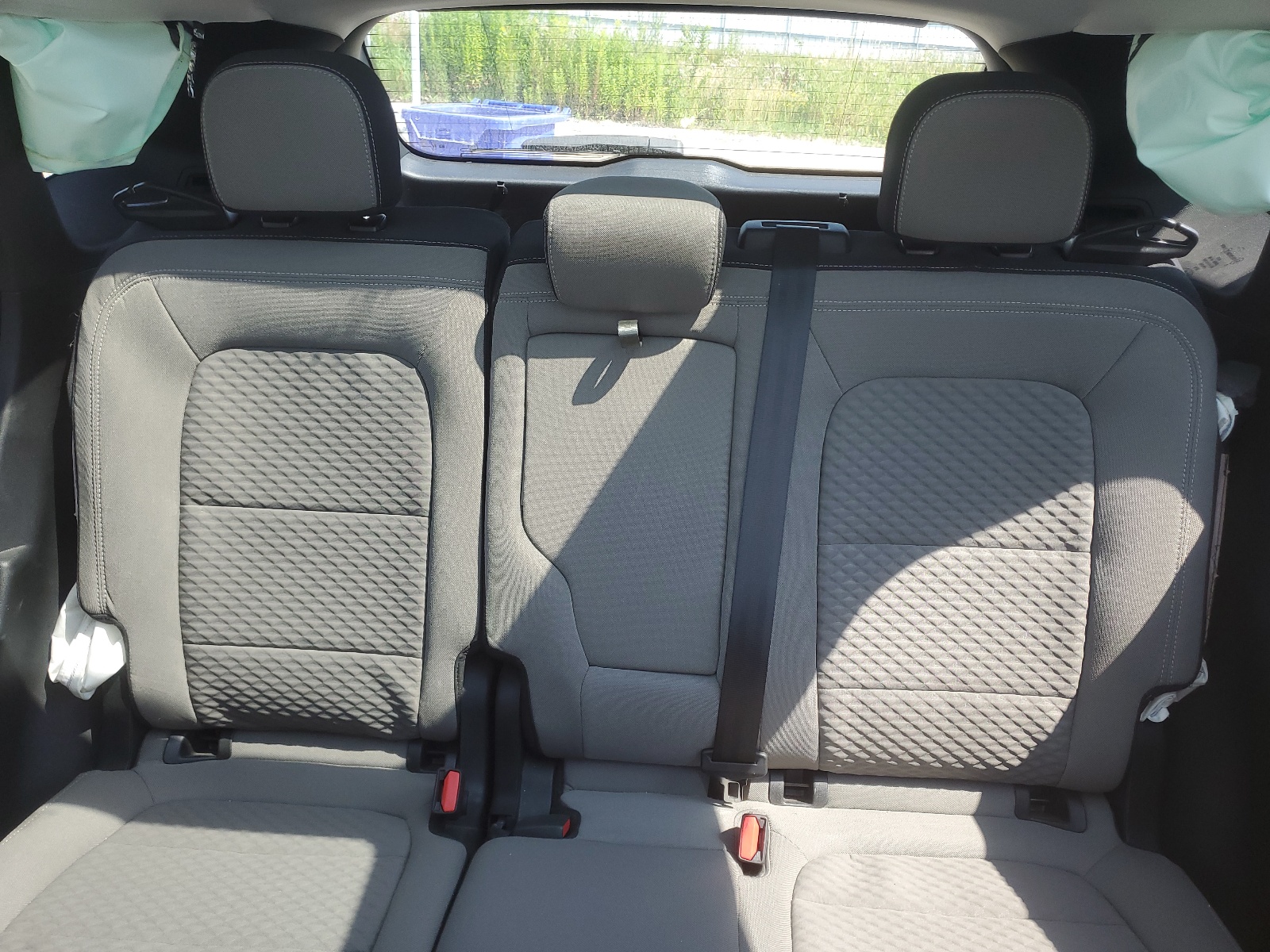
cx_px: 635
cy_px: 476
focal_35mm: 26
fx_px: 954
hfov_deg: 67.3
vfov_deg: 53.1
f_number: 1.5
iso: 57
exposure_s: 1/120
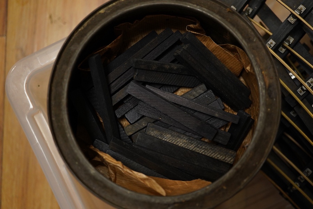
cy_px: 104
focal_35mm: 45
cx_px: 156
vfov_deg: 29.9
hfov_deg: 43.6
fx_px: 391
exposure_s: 1/125
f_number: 3.5
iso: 1250
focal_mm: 30
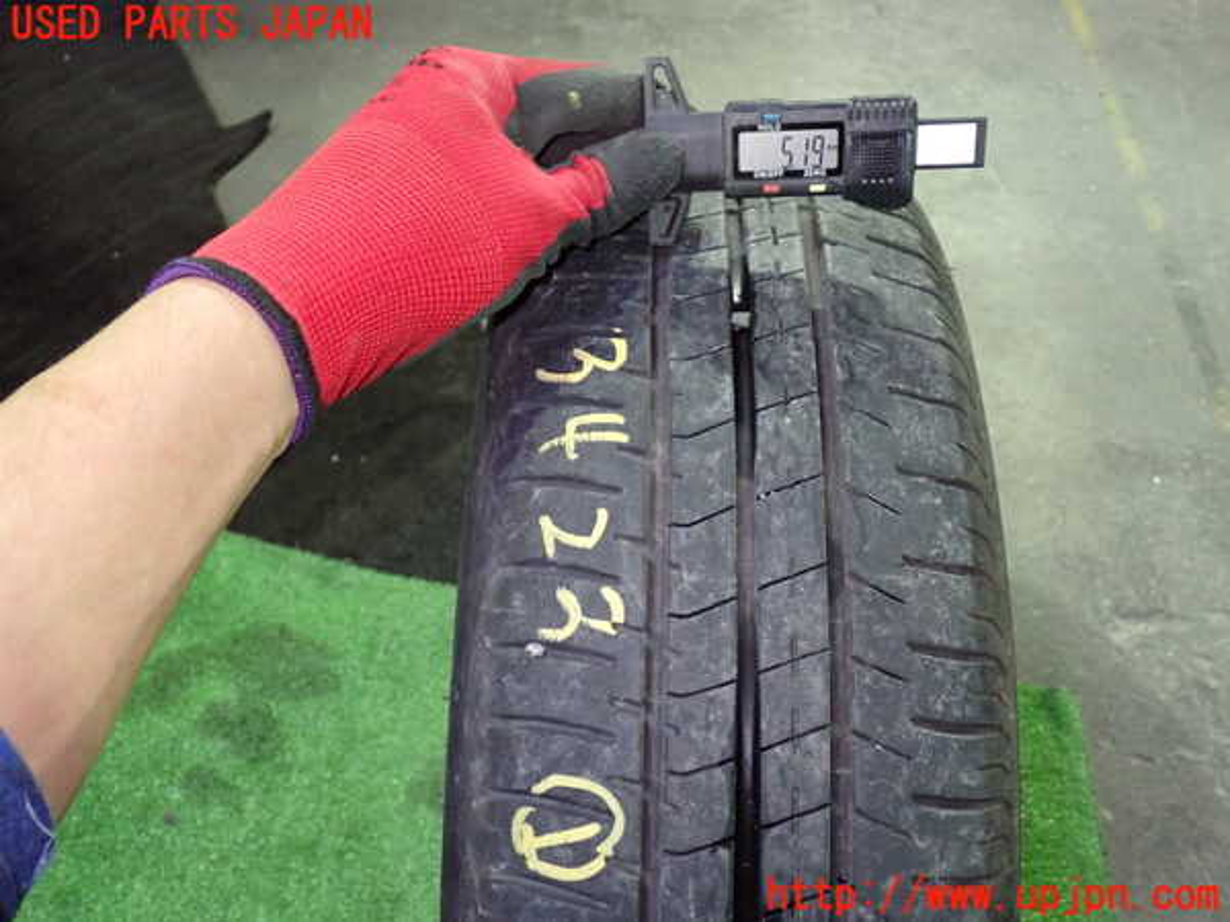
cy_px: 461
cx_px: 615
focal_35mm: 32
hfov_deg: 56.8
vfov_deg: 44.2
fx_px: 1137
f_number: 2.4
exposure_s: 1/25
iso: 800
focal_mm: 5.79
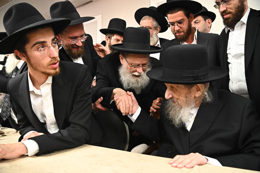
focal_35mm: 24
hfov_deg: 73.8
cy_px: 86
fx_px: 173
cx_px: 130
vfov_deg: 53.1
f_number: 4.5
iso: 3200
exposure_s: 1/200
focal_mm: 24
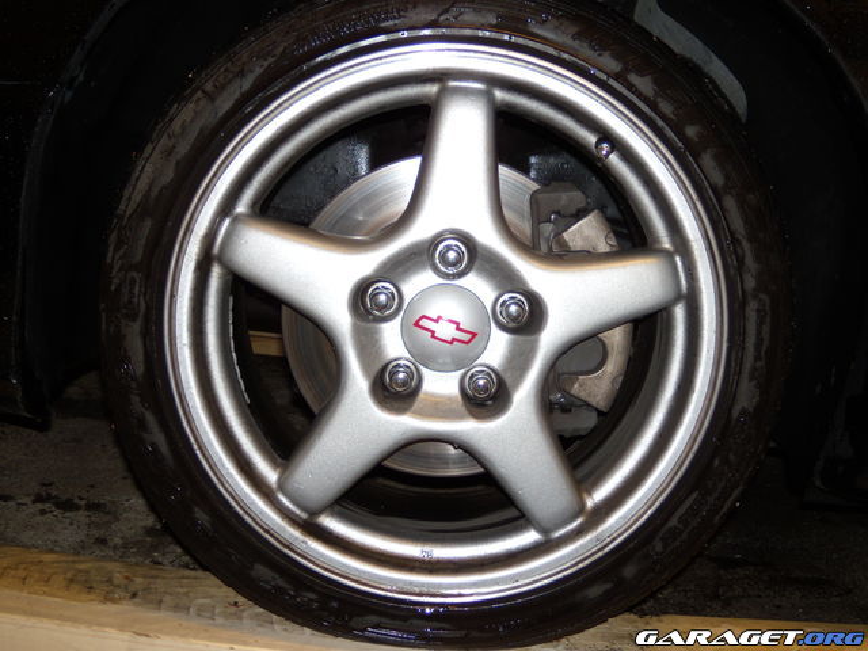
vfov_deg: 39.7
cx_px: 434
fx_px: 903
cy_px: 326
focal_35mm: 36
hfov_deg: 51.4
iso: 80
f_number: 3.6
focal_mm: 6.4
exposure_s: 1/50
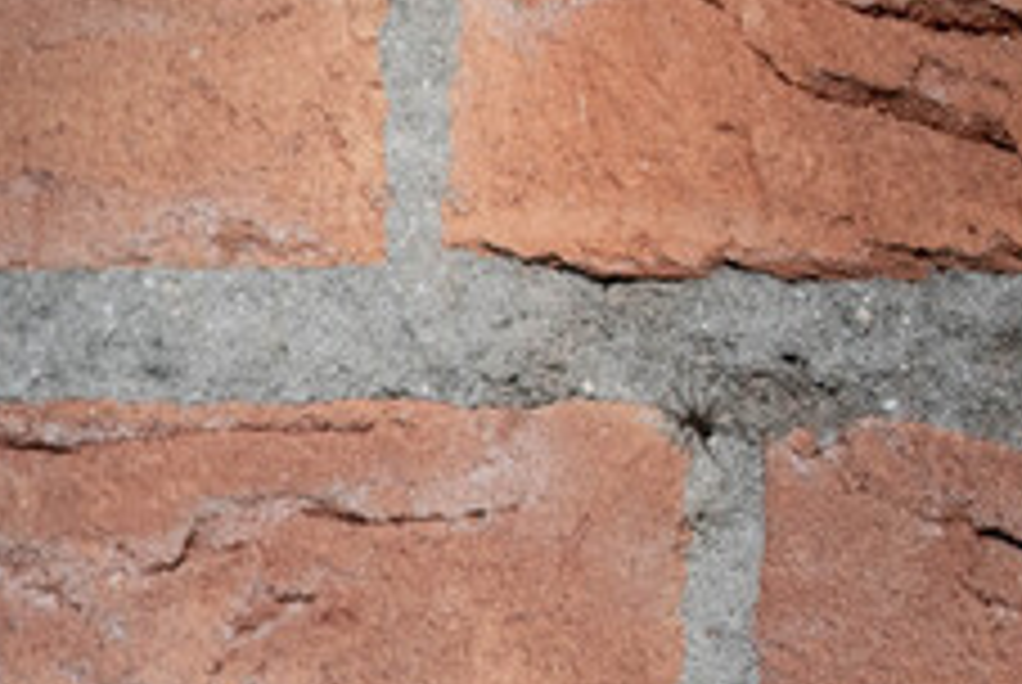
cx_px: 1954
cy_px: 412
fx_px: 57589
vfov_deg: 0.7
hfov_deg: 1.0
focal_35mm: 2026
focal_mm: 300
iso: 400
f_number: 9
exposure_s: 1/800
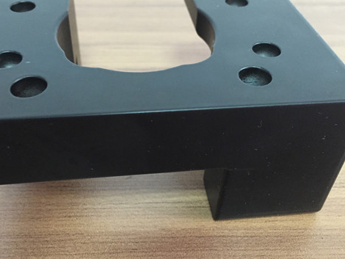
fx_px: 369
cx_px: 156
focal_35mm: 37
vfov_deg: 38.7
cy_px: 117
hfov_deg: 50.0
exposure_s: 1/15
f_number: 2.2
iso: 320
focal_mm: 4.15
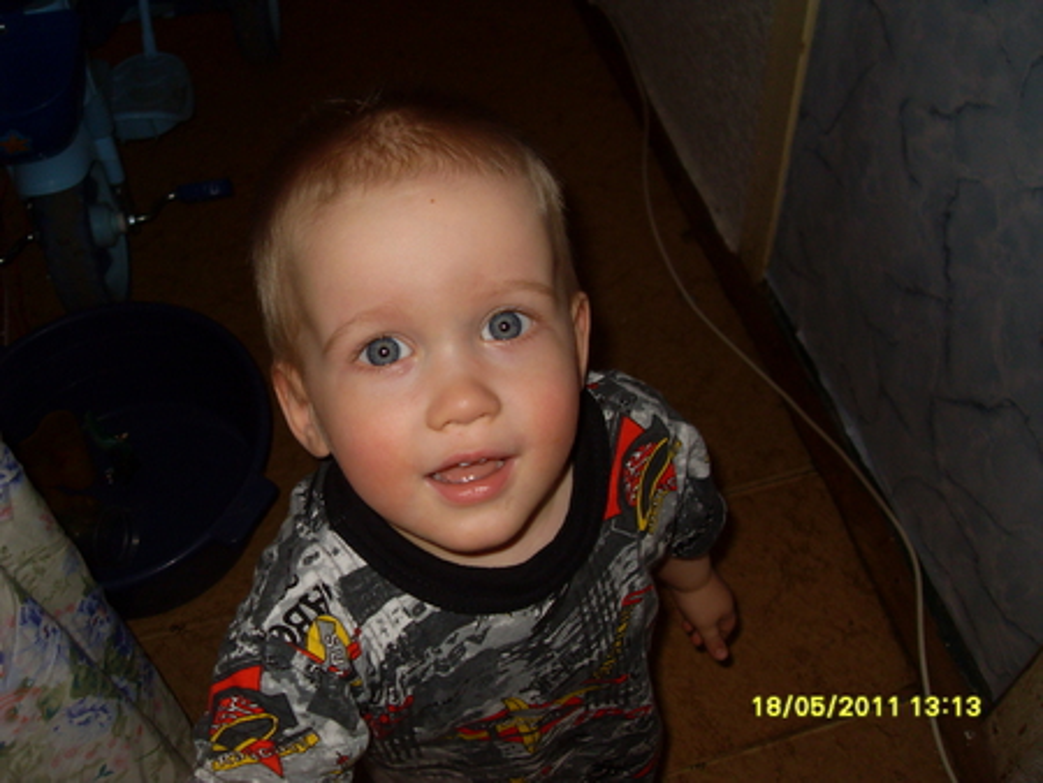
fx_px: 1115
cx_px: 522
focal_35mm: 37
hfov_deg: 50.1
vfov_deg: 38.7
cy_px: 392
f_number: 2.8
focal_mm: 6.3
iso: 100
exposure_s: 1/45
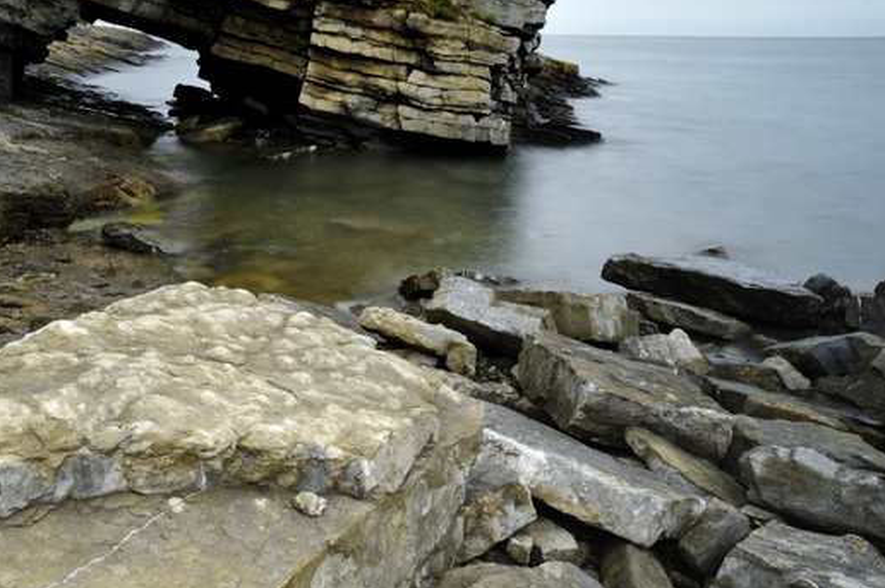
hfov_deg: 59.0
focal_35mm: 31
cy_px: 393
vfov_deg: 41.7
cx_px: 297
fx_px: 761
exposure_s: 4
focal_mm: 20
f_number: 22
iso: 200
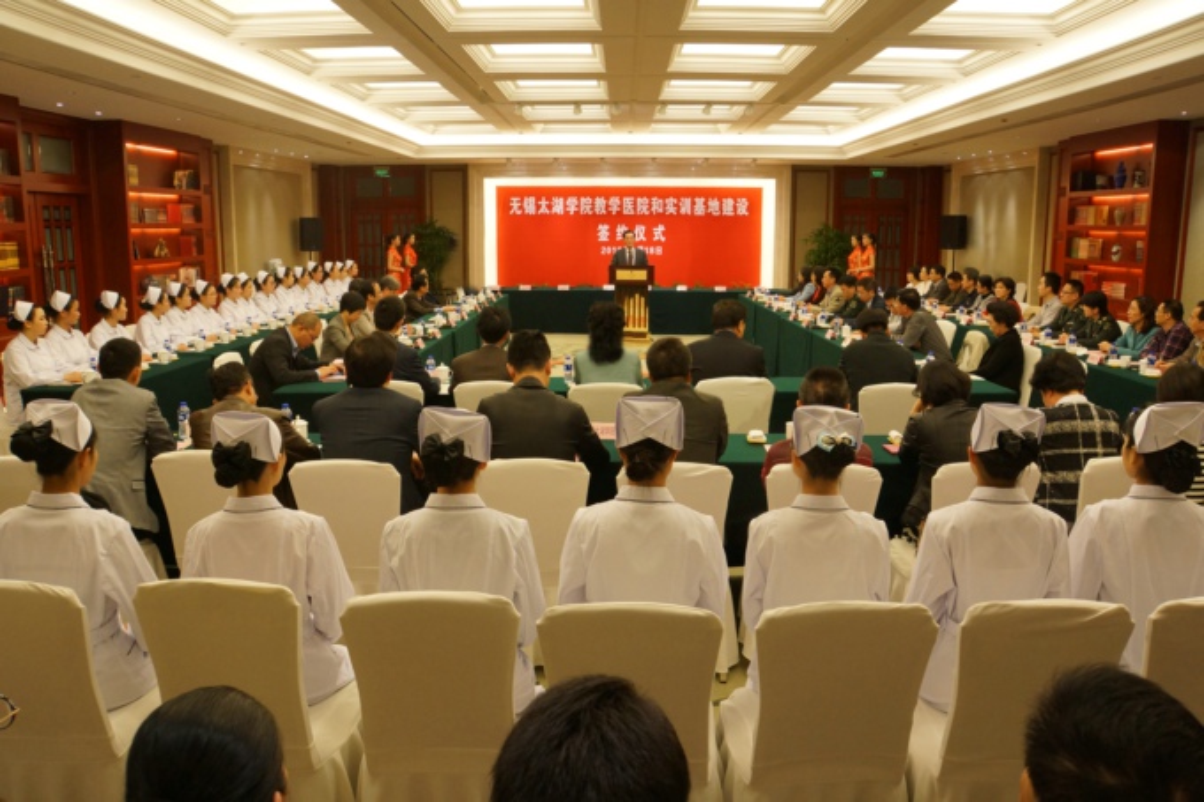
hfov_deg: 67.4
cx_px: 602
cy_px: 401
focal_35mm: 27
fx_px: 903
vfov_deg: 47.9
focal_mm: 18
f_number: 4.5
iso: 800
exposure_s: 1/80
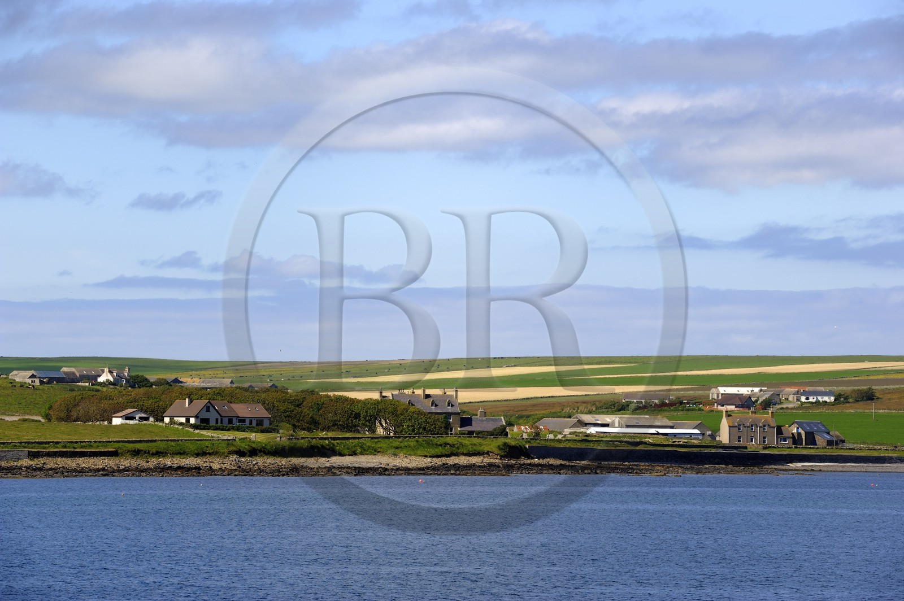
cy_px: 300
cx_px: 452
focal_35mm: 180
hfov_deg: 11.4
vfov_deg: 7.6
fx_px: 4516
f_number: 11
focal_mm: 180
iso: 200
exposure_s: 1/250
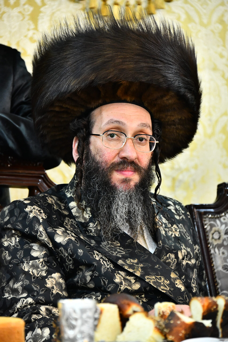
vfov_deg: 12.1
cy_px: 171
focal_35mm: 170
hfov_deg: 8.1
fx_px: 1615
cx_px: 114
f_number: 5.6
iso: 4000
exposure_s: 1/100
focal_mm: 170
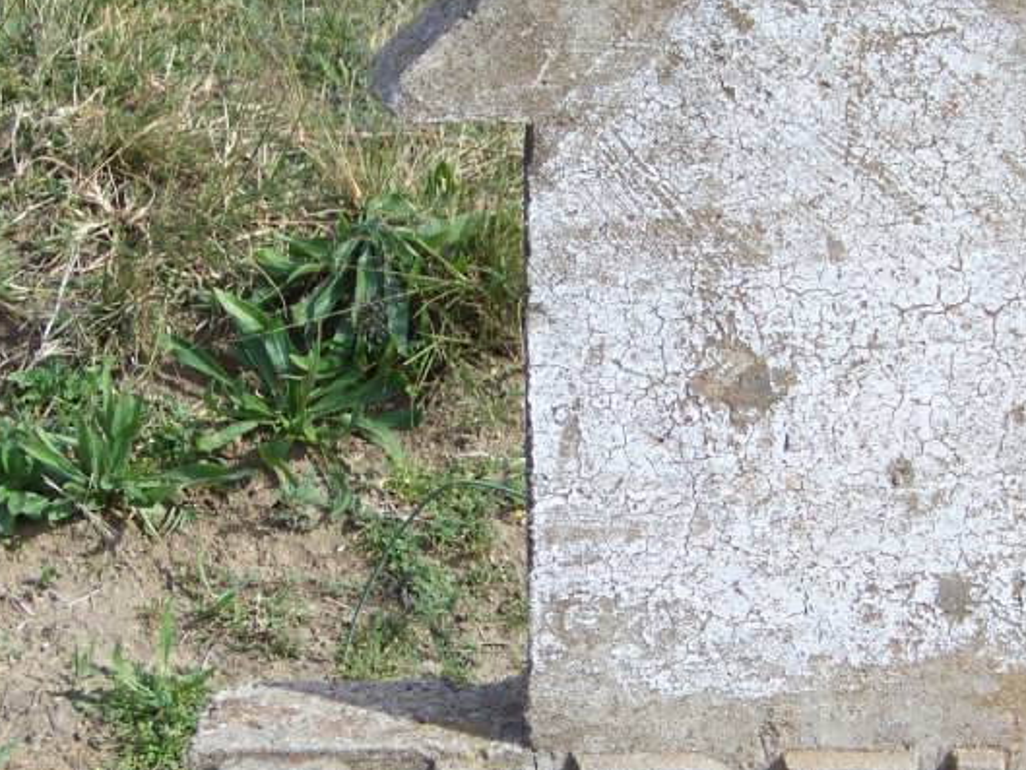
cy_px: 524
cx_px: 770
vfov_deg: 8.4
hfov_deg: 11.1
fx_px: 5247
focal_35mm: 177
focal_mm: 13.2
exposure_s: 1/500
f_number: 3.2
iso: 64
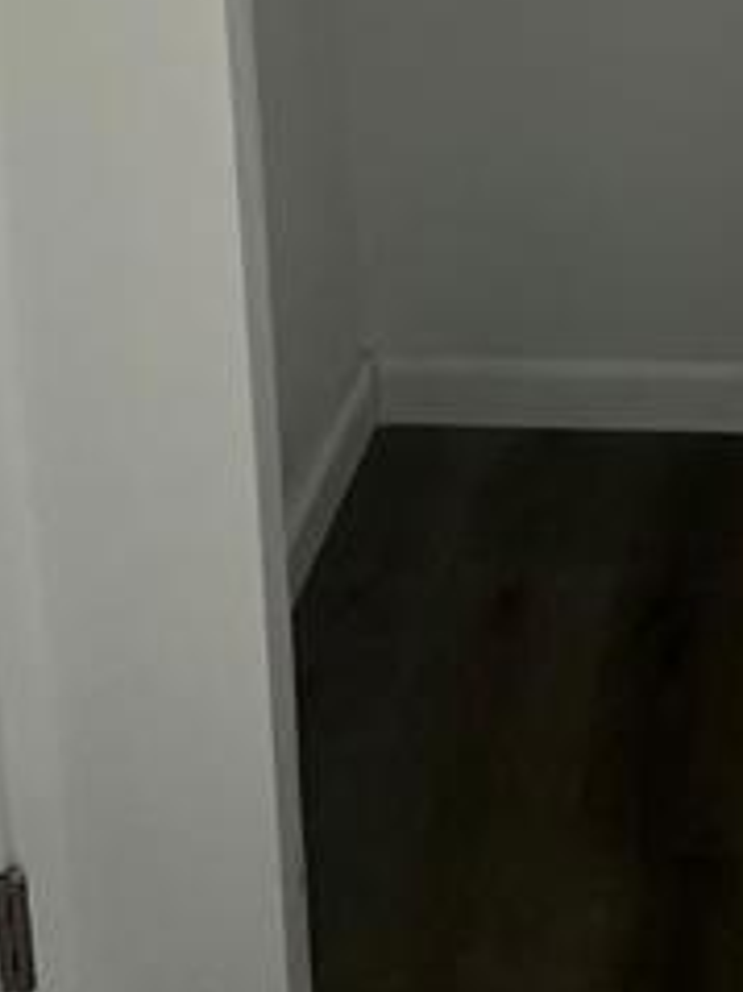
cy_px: -398
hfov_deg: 22.9
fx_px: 1719
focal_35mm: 60
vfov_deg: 25.9
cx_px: 822
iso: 320
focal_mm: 2.22
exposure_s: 1/60
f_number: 2.2
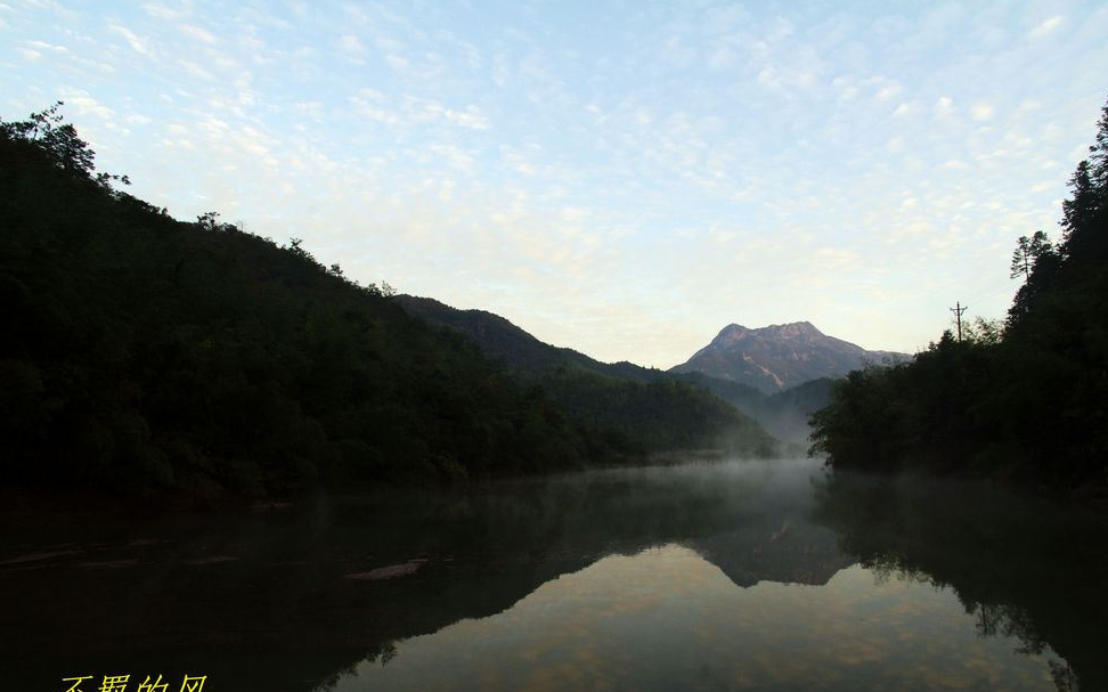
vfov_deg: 55.0
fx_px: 664
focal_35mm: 22
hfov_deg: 79.7
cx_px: 567
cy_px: 374
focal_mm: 14
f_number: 8
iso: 320
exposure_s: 1/40
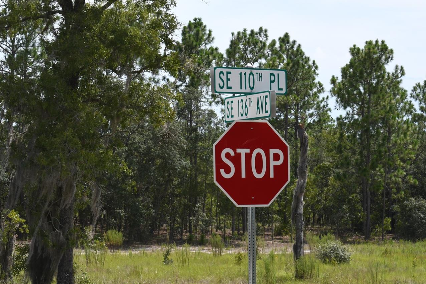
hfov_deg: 20.8
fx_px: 1159
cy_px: 119
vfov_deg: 14.0
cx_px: 262
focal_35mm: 98
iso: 500
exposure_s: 1/640
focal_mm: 52
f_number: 13
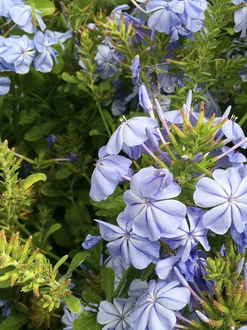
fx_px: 438
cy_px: 169
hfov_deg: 31.1
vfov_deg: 41.3
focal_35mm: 46
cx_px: 174
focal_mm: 4.15
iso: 25
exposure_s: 1/475
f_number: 2.2
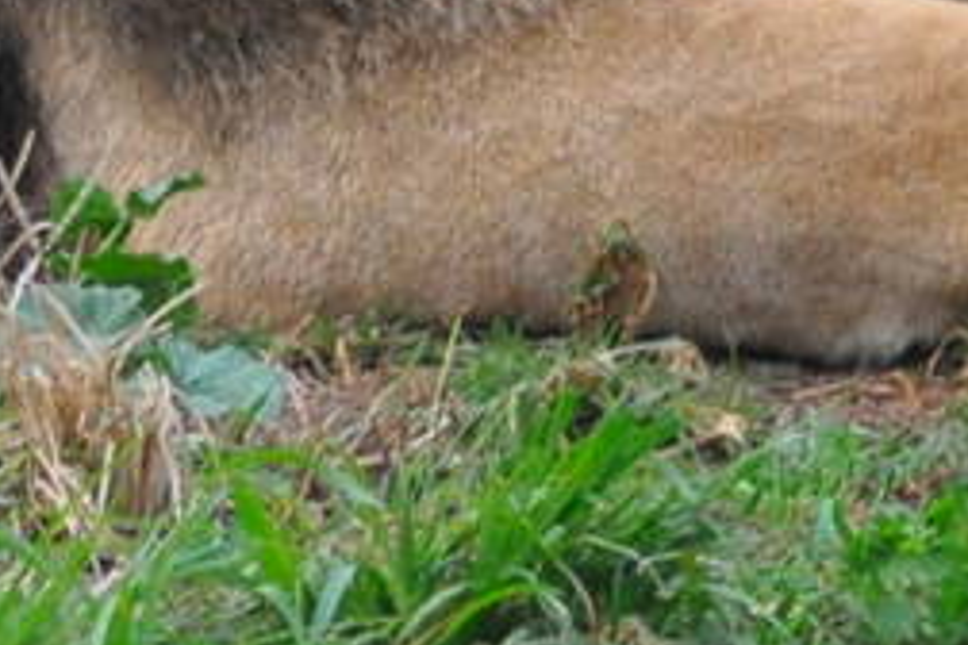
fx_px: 66572
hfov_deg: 0.8
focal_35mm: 2476
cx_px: -288
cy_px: -992
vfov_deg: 0.6
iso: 1000
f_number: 5.6
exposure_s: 1/200
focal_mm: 260
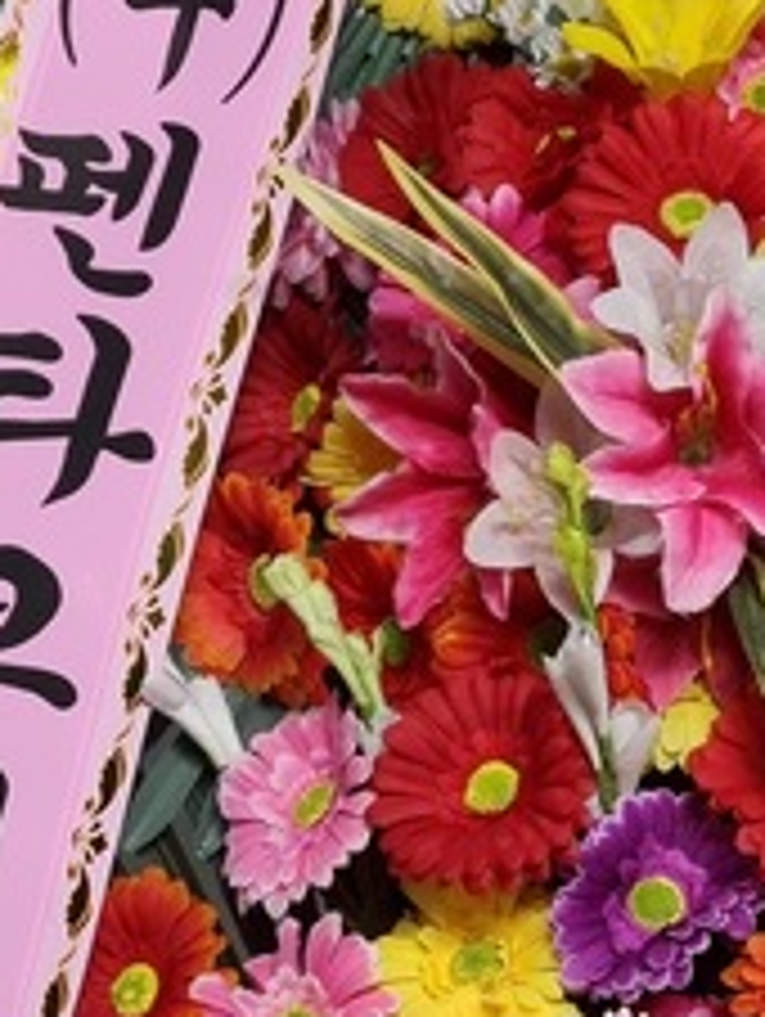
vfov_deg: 21.2
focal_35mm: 92
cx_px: 688
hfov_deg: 15.9
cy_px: 716
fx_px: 2706
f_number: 1.8
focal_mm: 5.4
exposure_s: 1/40
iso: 200
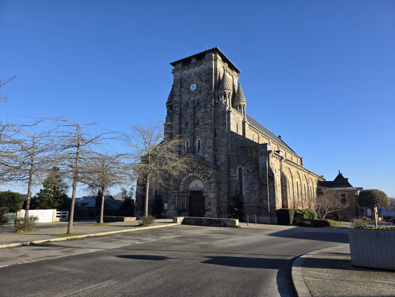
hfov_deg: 73.9
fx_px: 262
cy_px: 148
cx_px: 198
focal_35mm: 23
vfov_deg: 58.9
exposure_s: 1/3737
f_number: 1.7
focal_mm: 6.3
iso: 80
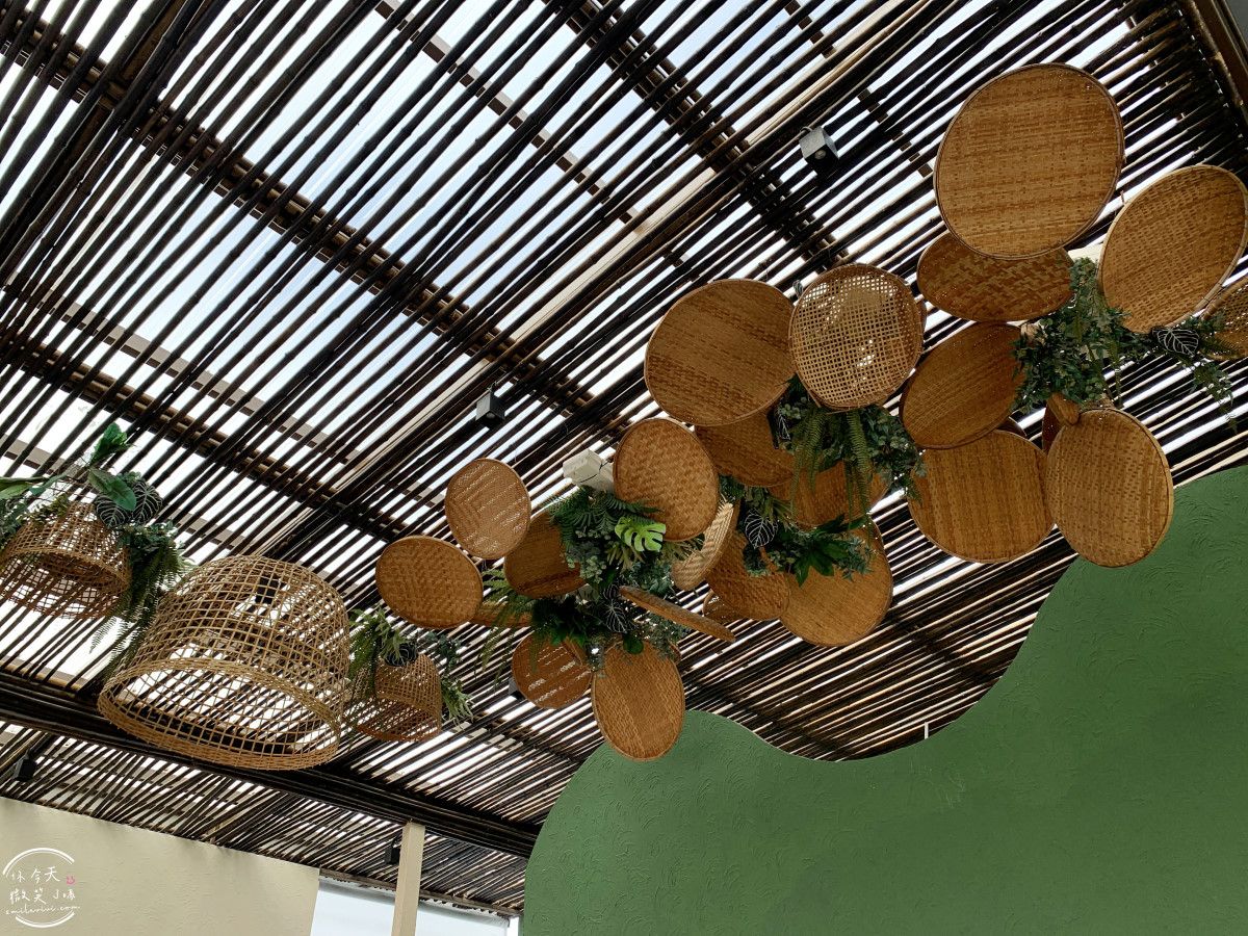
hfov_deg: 67.3
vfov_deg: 53.1
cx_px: 624
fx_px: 937
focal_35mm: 26
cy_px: 468
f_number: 1.8
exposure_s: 1/471
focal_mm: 4.25
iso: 25
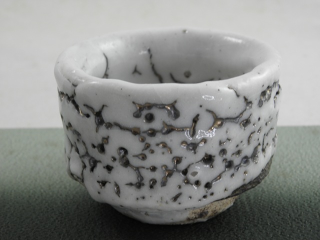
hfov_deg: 27.8
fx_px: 647
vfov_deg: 21.0
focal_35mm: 70
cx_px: 160
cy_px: 120
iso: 125
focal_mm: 12.55
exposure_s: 1/15
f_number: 3.8
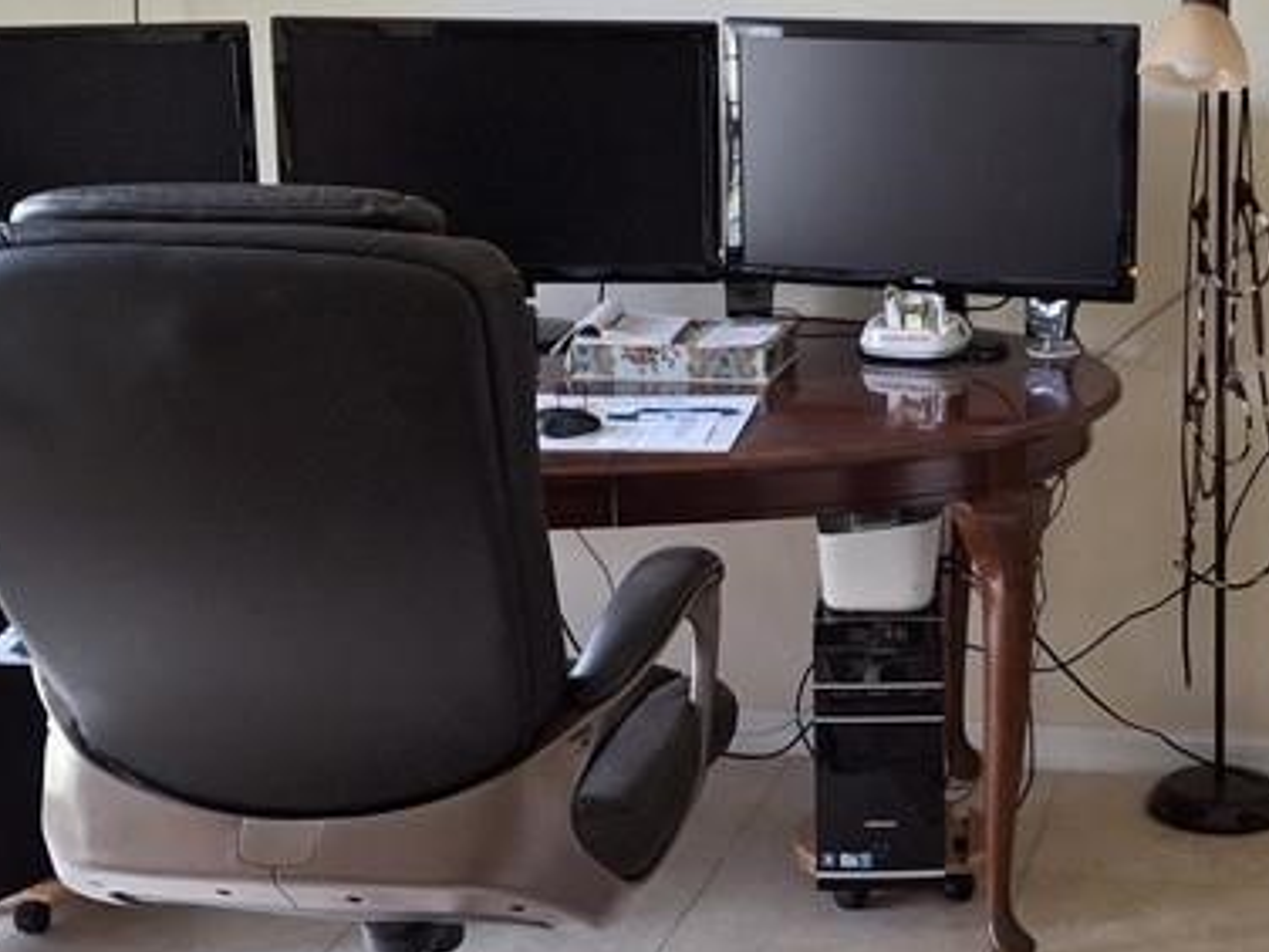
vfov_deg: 21.6
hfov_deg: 28.3
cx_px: 891
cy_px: 425
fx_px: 2493
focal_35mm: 68
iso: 160
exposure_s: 1/60
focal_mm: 4.69
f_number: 1.8
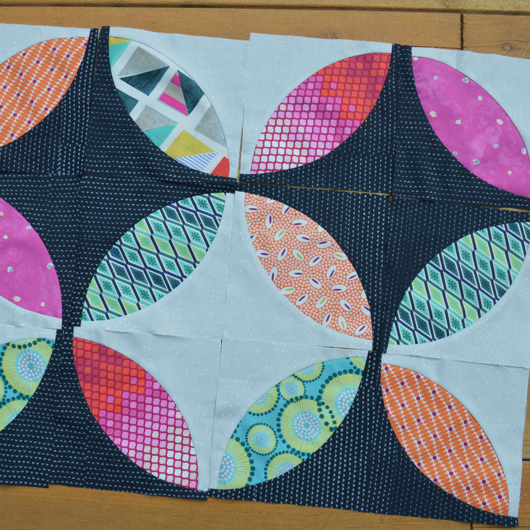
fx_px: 676
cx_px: 217
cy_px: 269
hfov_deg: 42.7
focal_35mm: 39
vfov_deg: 42.8
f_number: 7.1
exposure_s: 1/200
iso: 100
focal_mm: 20
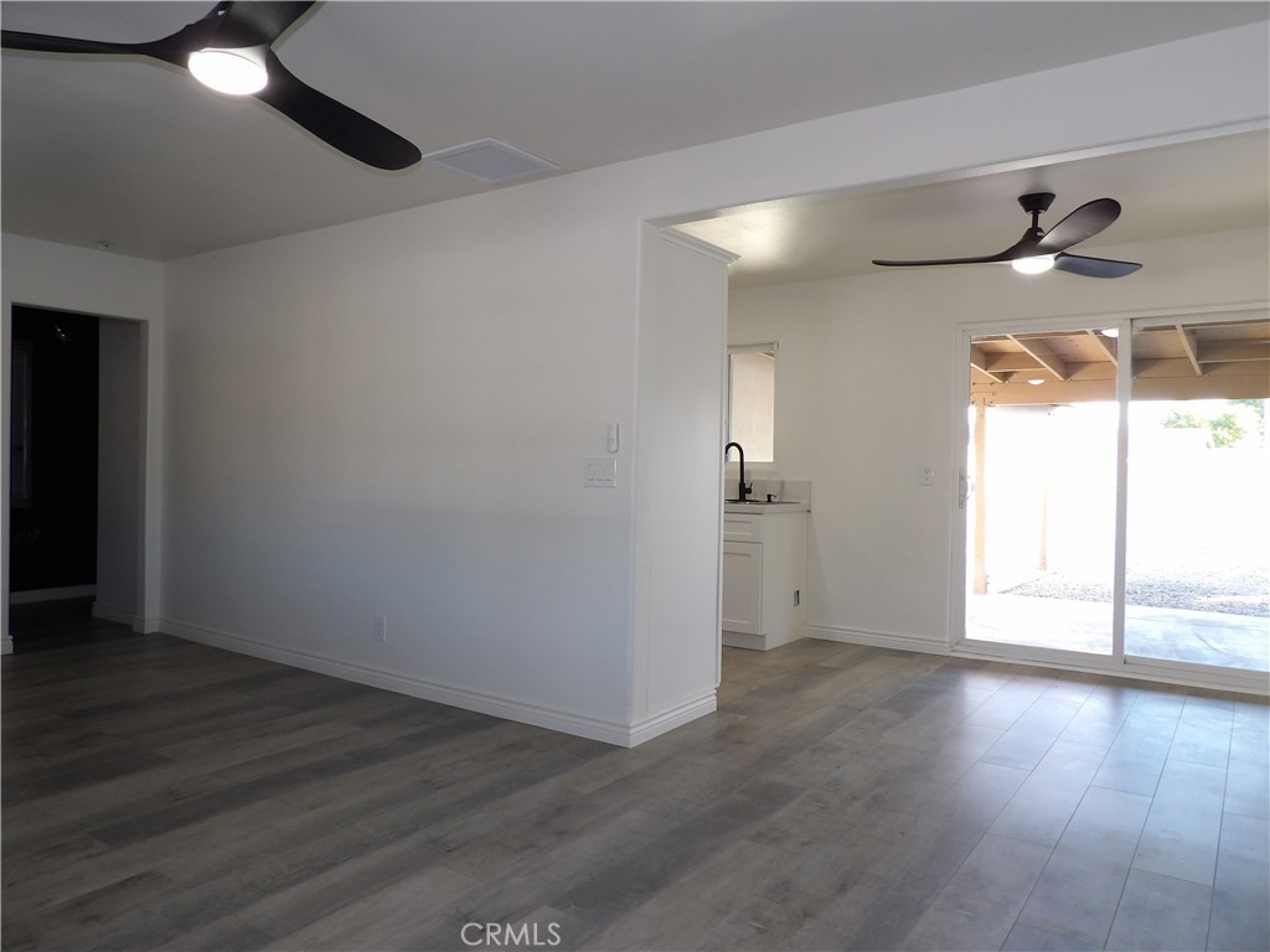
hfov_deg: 71.6
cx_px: 635
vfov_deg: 56.8
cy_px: 476
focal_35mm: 24
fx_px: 881
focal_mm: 4.3
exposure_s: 1/33
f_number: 3.2
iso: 117
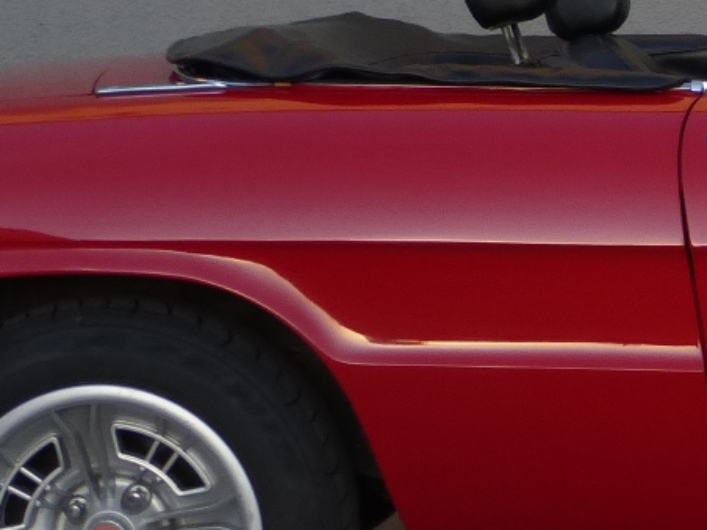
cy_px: 236
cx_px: 926
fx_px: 3145
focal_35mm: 154
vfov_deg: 9.6
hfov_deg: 12.4
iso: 100
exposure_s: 1/125
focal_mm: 6.1
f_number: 3.7
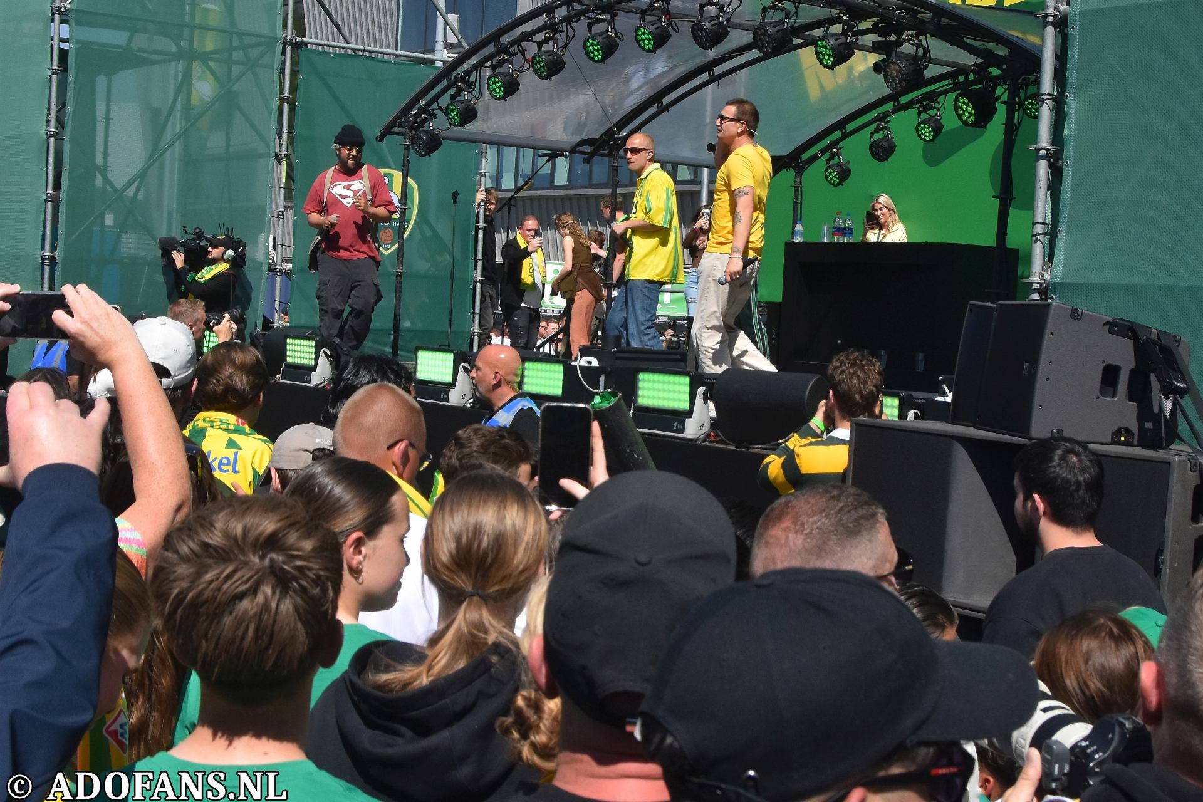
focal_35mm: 36
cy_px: 401
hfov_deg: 53.1
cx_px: 602
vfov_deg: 36.9
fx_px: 1203
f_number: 9
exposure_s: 1/1250
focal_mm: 24
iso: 500
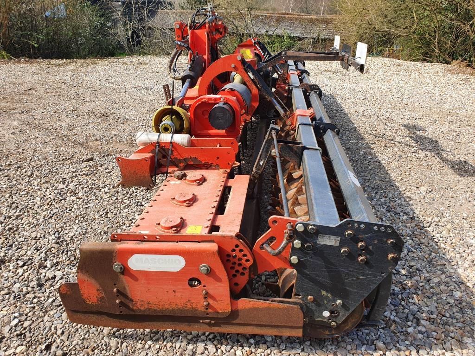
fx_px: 357
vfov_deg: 53.1
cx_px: 238
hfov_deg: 67.3
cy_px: 178
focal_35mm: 26
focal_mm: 4.32
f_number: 2.4
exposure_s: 1/766
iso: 50
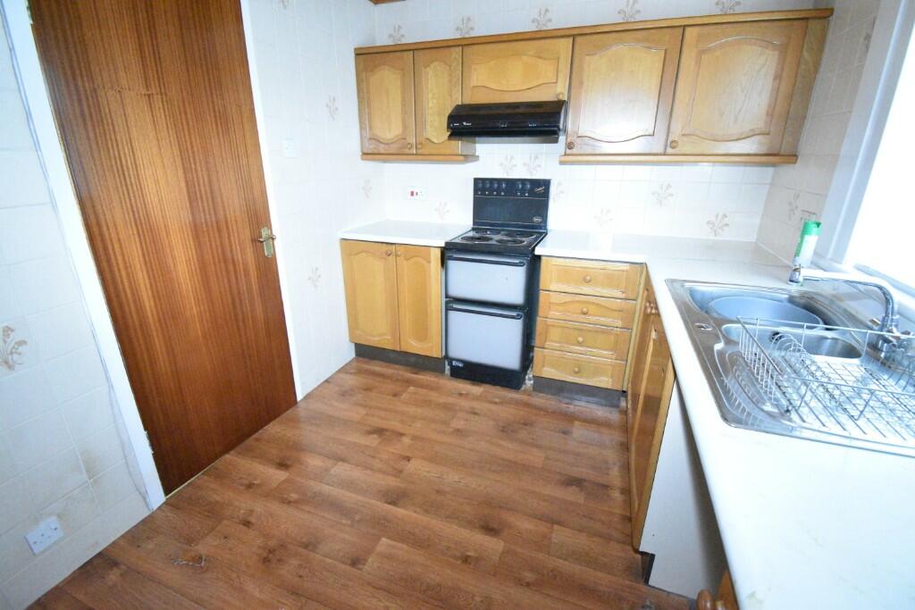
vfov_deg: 77.3
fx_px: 381
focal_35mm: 15
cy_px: 305
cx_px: 458
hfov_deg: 100.4
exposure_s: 1/40
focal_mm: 10
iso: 12800
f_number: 4.5
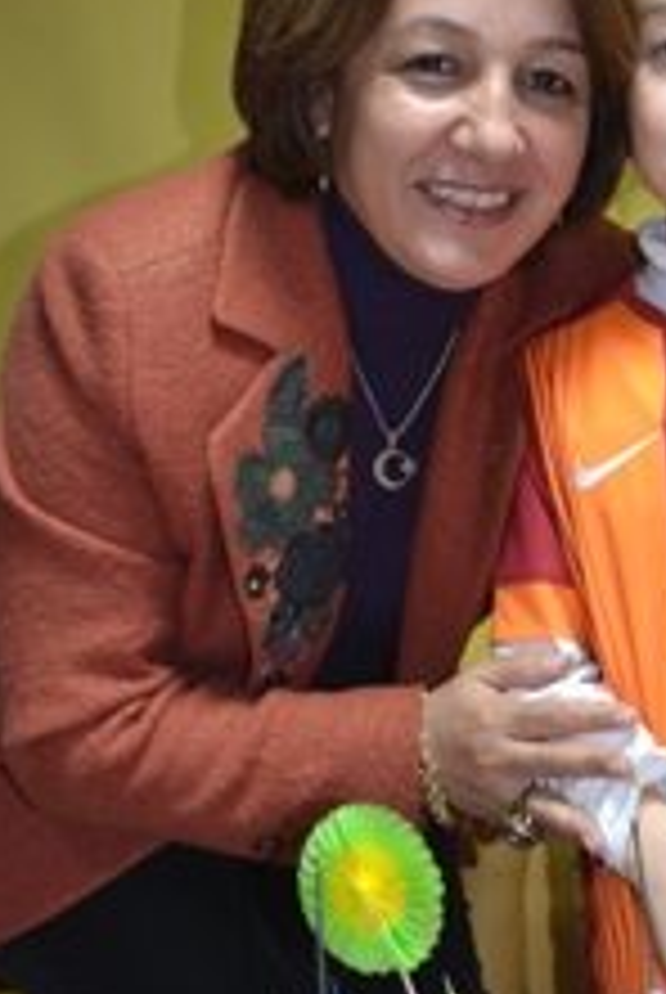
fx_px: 2185
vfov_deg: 25.6
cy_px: 517
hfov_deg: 17.1
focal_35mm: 79
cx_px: 574
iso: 1800
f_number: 4
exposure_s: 1/60
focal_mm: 26
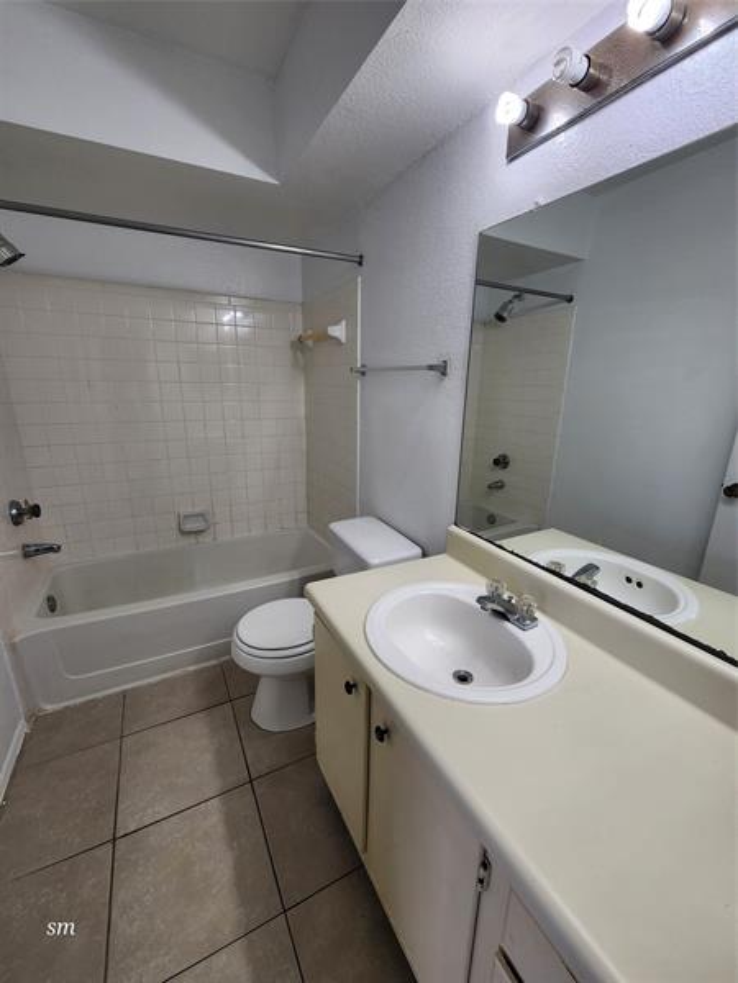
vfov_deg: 106.2
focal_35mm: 13
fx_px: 370
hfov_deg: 89.9
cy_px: 492
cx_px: 369
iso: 64
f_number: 2.2
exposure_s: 1/120
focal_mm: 2.2
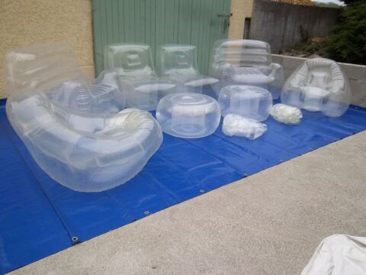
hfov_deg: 63.4
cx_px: 183
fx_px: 296
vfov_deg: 49.7
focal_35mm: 28
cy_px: 138
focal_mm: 5.05
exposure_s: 1/400
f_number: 3.5
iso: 64
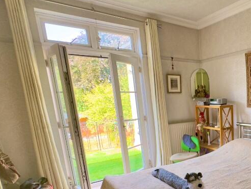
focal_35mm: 29
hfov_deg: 52.3
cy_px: 140
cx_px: 236
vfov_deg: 46.6
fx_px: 210
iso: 125
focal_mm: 2.22
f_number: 2.2
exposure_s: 1/99
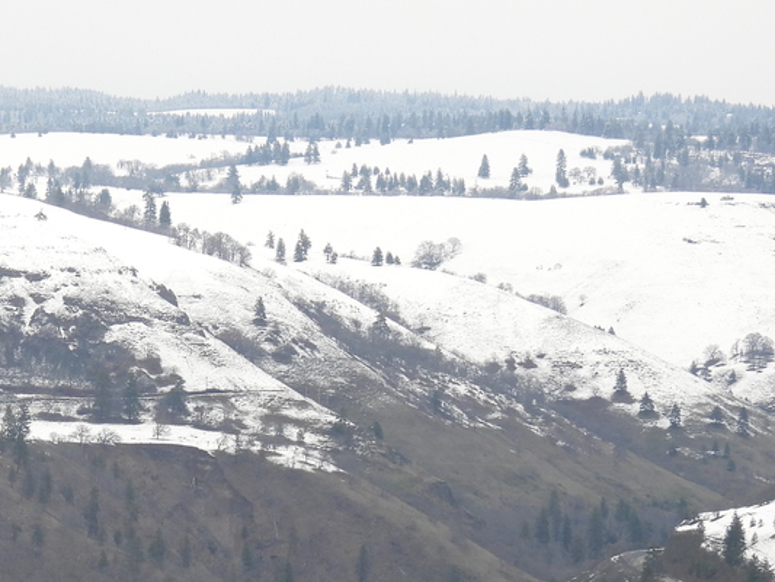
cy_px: 614
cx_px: -73
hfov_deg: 7.8
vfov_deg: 5.9
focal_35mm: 252
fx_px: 5643
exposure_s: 1/200
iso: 100
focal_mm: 18.7
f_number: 4
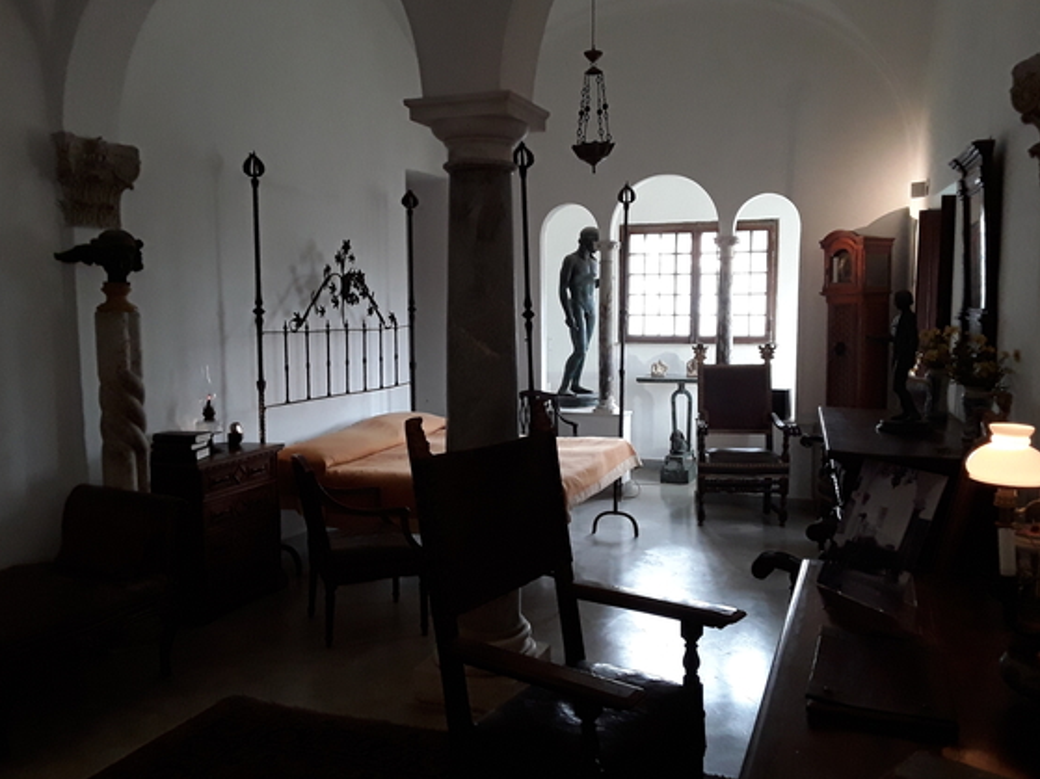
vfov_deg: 48.2
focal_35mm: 29
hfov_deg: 61.6
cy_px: 392
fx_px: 871
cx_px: 545
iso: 125
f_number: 1.9
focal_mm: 2.91
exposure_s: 1/33
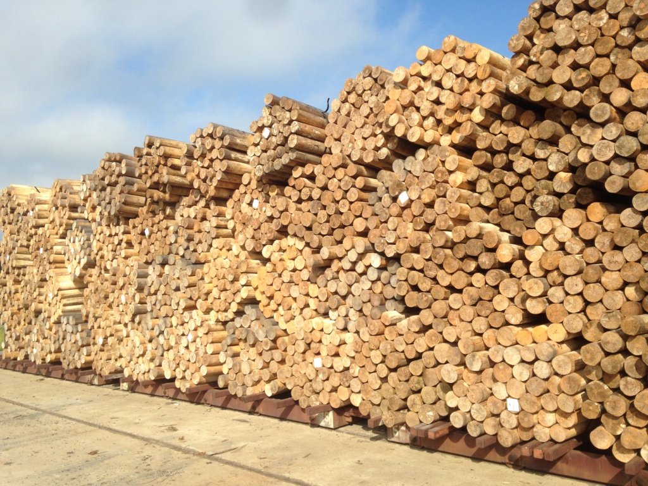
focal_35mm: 33
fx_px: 618
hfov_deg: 55.4
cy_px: 243
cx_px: 324
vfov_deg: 42.9
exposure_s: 1/1205
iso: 50
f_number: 2.4
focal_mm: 4.12
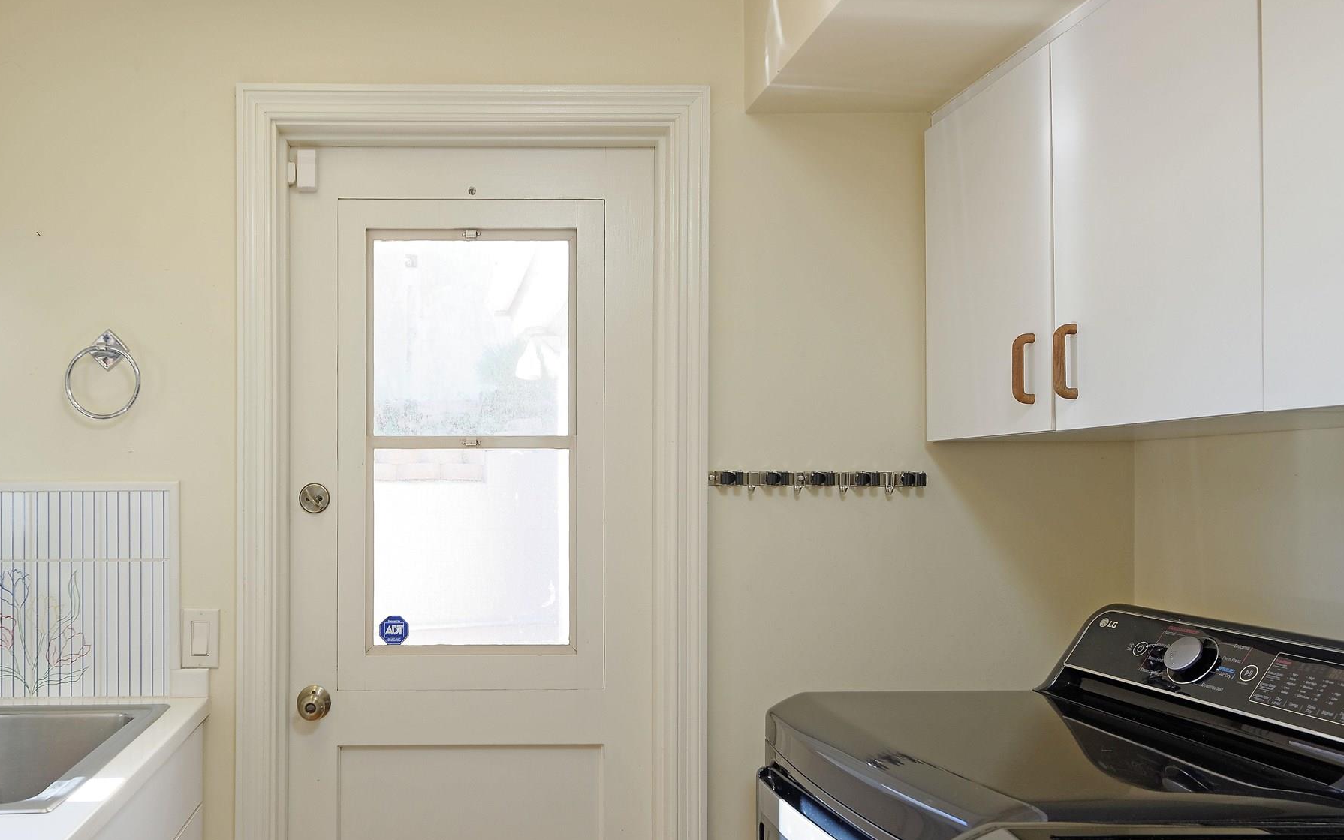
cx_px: 458
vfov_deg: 44.3
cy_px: 501
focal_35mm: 28
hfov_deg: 64.9
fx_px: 1026
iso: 200
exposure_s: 1/25
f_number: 5.6
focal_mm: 16
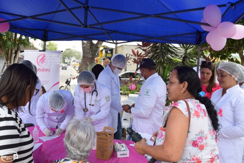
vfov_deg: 47.9
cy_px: 82
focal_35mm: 27
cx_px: 122
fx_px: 183
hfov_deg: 67.4
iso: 400
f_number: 8
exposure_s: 1/250
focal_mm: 18
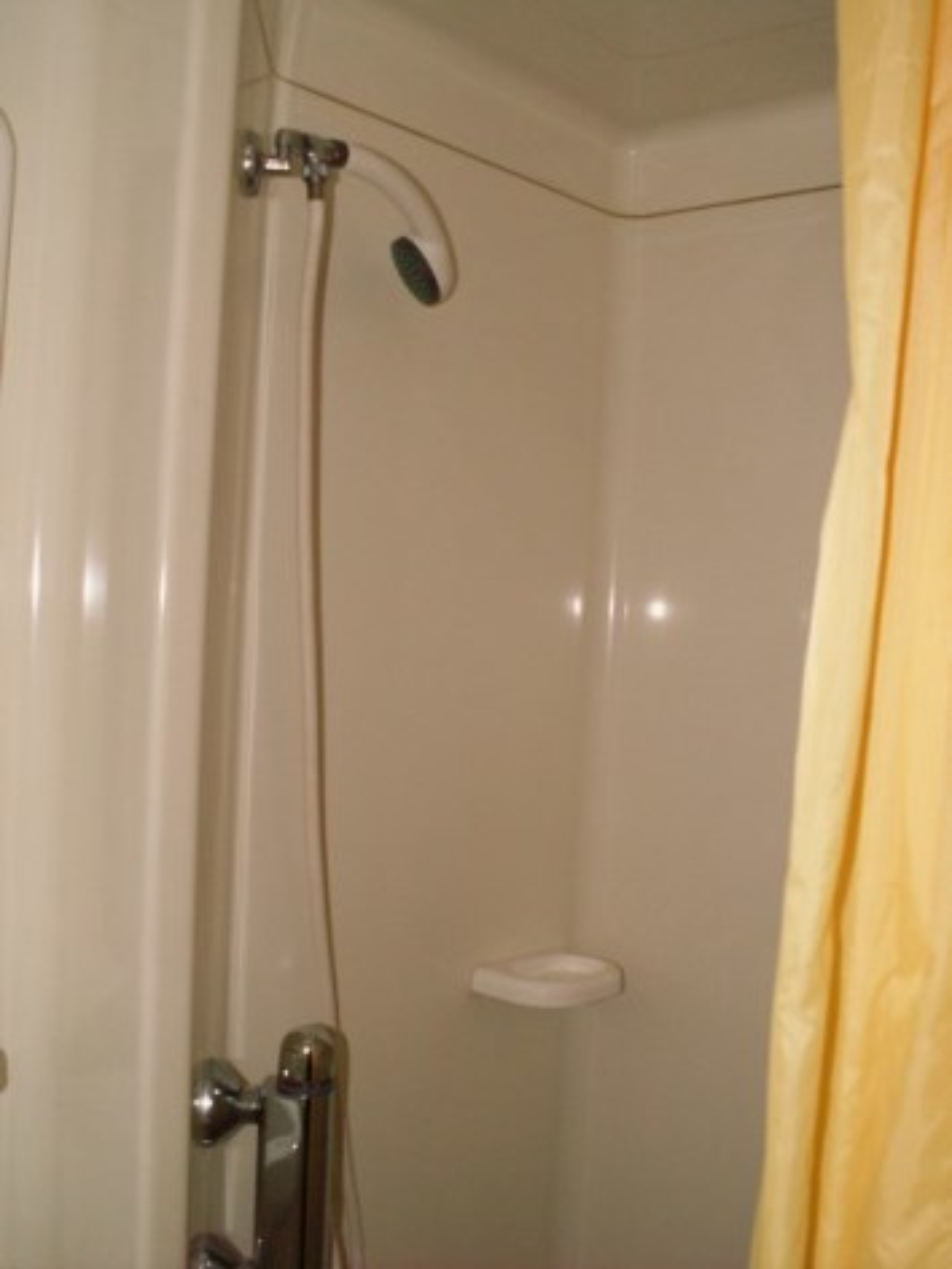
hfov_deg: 40.7
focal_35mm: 35
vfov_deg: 52.6
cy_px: 634
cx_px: 476
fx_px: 1283
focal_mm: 5.86
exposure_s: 1/40
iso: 160
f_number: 2.8
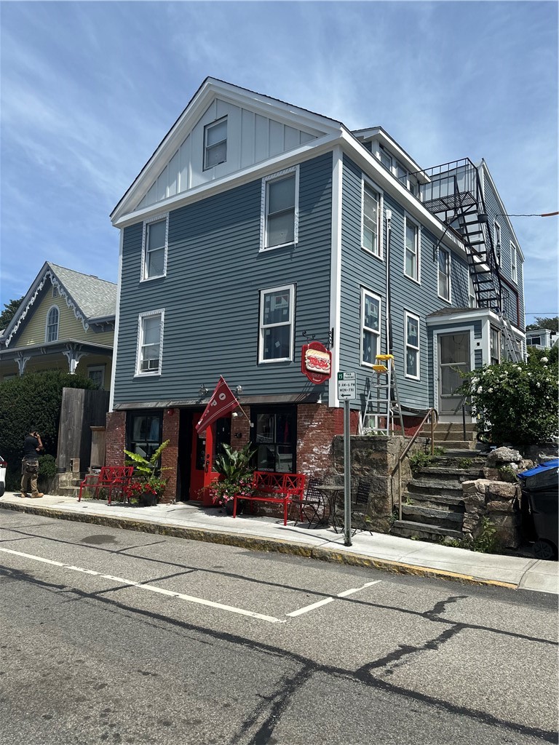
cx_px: 280
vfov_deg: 71.6
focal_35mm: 24
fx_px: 517
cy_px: 372
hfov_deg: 56.8
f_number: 1.78
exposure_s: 1/5263
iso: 80
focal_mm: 6.86
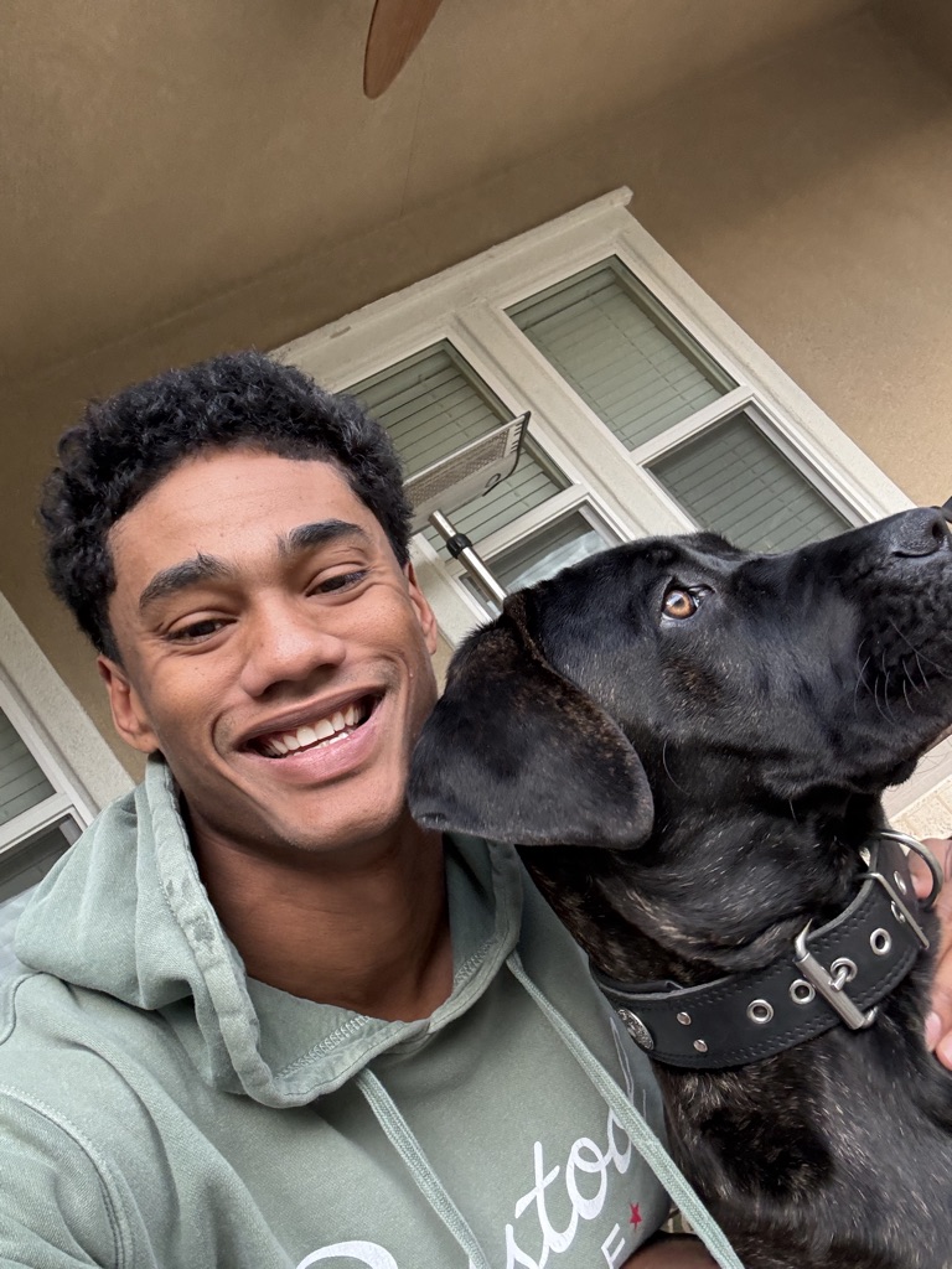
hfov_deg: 46.8
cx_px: 476
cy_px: 634
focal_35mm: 30
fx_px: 1100
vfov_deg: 60.0
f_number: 1.9
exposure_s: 1/77
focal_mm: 2.69
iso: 80
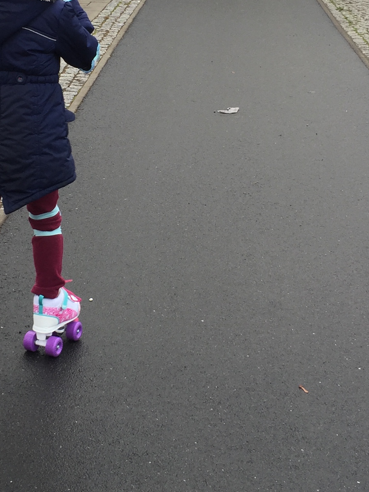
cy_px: 128
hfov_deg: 19.8
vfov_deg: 26.0
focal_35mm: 74
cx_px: 100
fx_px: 1052
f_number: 2.2
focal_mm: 4.15
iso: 32
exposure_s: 1/100
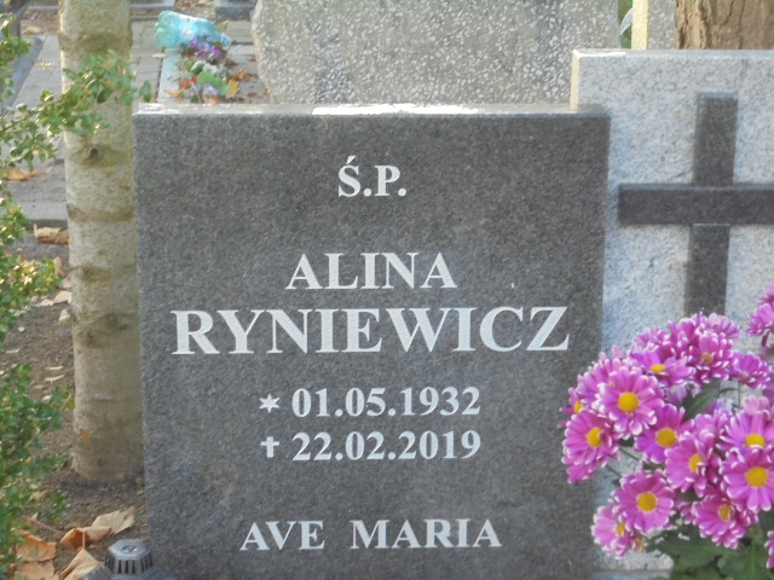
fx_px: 1856
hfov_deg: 23.6
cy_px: 290
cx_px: 387
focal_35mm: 83
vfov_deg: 17.8
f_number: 6.7
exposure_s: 1/30
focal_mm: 14.9
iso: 320
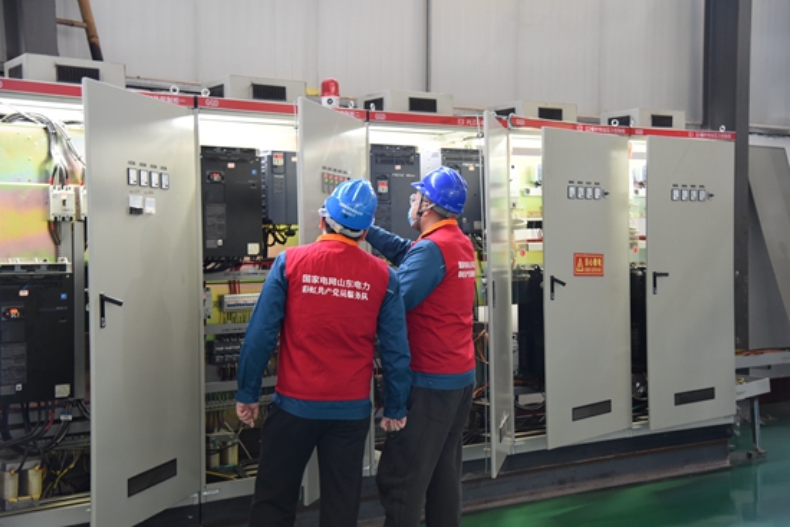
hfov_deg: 39.6
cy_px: 264
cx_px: 395
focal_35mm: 50
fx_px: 1097
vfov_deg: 27.0
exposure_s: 1/30
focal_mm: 50
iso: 2200
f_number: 4
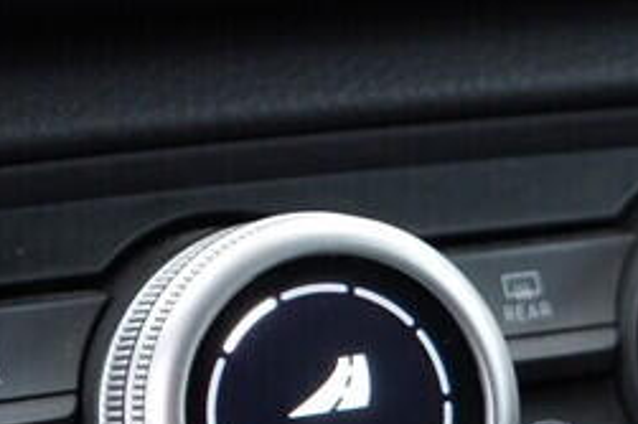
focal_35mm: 147
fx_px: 2603
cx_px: 175
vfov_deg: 9.3
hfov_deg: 13.9
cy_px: 110
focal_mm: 24
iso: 320
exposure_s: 1/40
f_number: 2.8
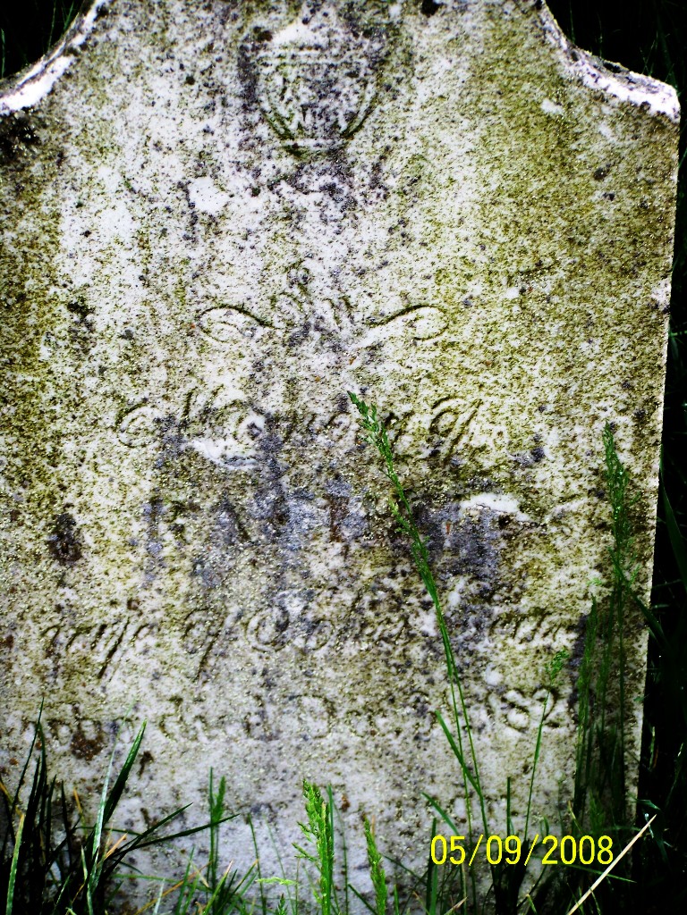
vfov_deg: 18.7
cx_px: 344
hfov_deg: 14.1
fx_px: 2778
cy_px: 458
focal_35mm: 105
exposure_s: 1/100
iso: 80
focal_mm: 17.5
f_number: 3.2
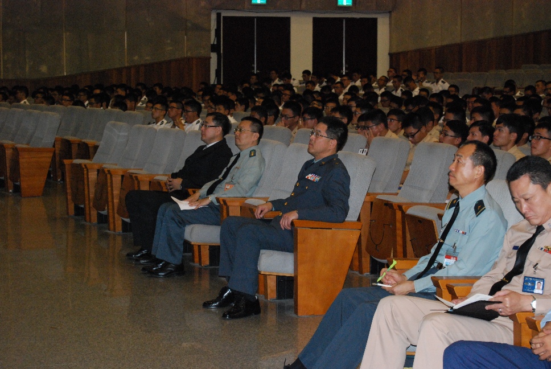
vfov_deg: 16.6
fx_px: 1264
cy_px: 184
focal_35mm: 82
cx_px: 276
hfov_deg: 24.6
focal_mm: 55
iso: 1600
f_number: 5.6
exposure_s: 1/60
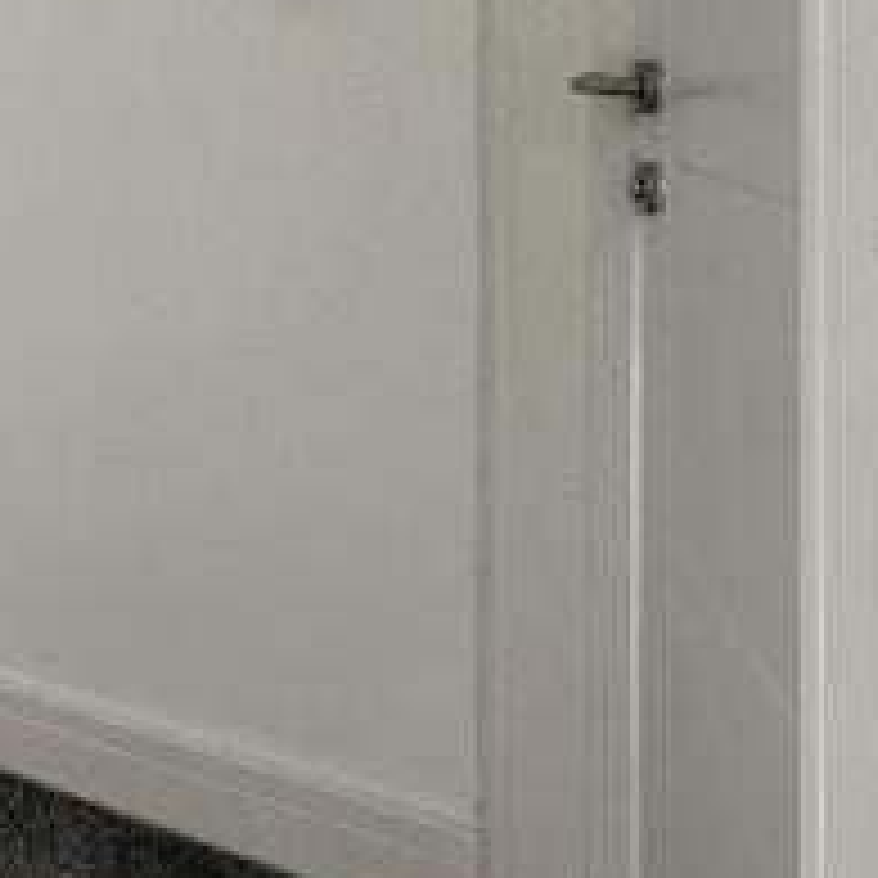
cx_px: -358
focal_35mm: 37
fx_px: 1062
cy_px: 47
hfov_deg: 30.7
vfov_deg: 40.6
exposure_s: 1/100
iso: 50
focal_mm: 2.22
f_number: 2.2
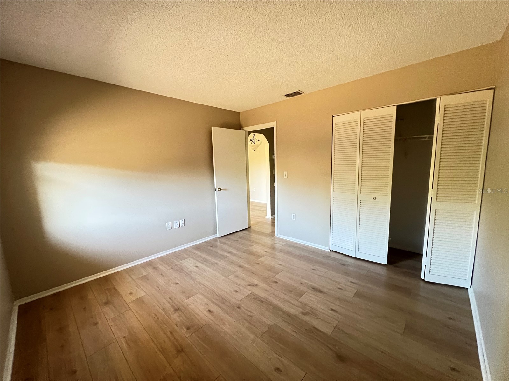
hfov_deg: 106.2
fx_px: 191
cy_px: 190
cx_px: 254
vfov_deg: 89.9
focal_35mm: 13
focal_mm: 1.57
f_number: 1.8
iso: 1000
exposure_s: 1/55
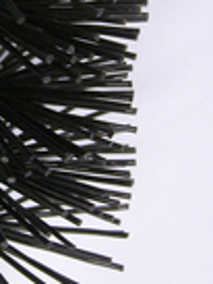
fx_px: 1941
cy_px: 44
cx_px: -43
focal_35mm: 237
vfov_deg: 8.3
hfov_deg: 6.2
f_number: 3.5
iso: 347
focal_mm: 21
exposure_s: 1/5.1
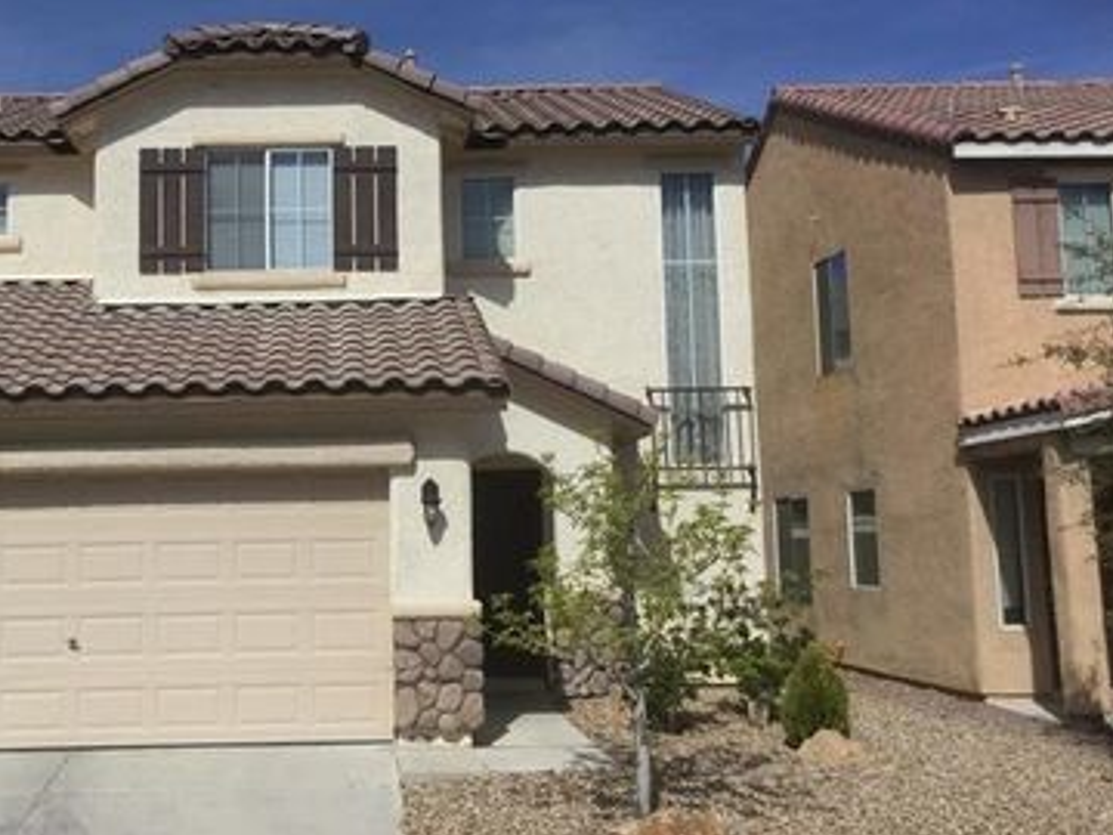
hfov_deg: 43.1
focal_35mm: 43
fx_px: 1383
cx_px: 346
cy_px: 379
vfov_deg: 33.6
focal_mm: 3.3
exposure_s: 1/2809
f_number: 2.4
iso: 25
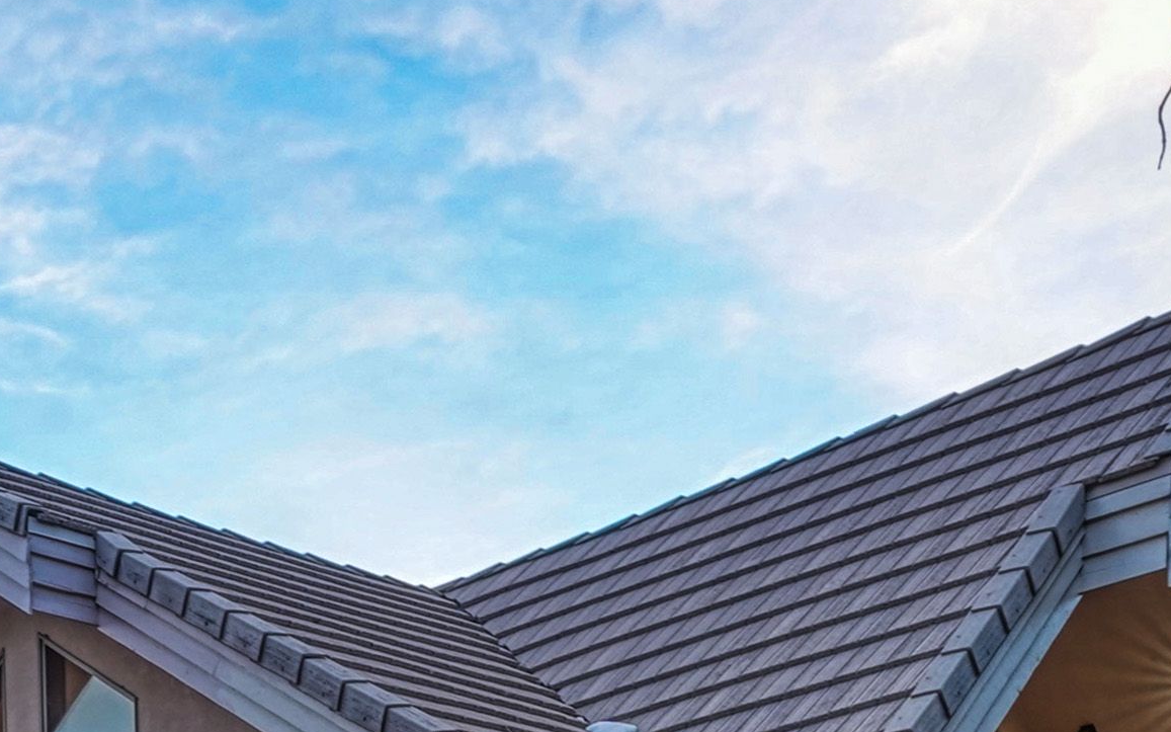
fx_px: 2361
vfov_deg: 14.0
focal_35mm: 74
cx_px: 140
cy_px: 1589
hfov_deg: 27.0
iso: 800
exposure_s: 1/1.25
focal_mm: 14
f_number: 8
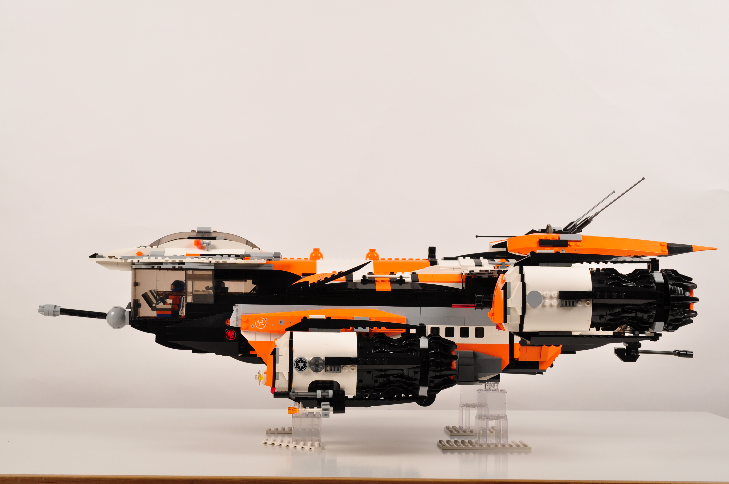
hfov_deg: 33.4
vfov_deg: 22.6
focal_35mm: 60
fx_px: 1214
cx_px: 364
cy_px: 242
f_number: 10
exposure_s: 1/160
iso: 250
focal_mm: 40
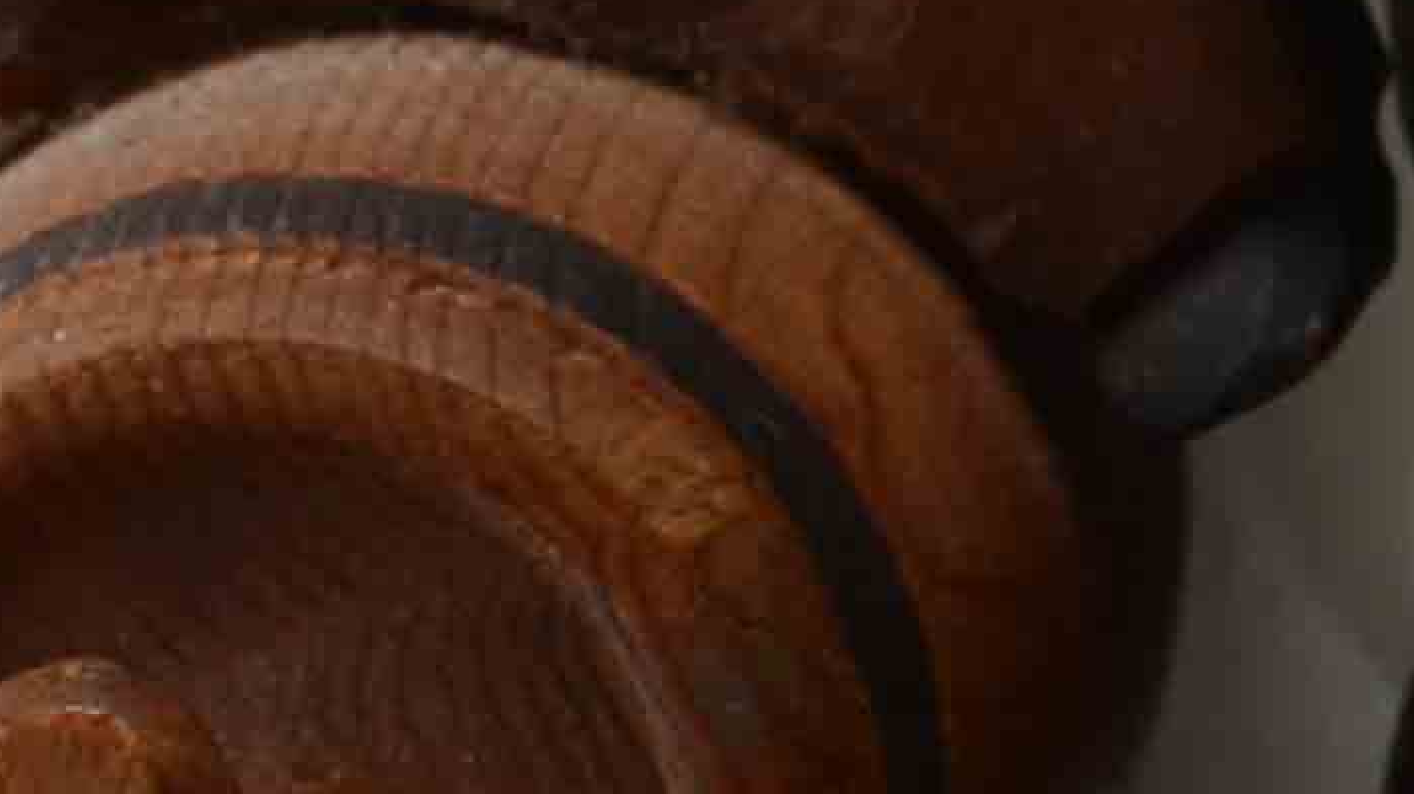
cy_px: 103
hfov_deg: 4.4
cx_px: 2046
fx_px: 18142
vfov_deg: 2.5
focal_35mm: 484
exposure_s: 1/80
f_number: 11
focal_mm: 44
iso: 100
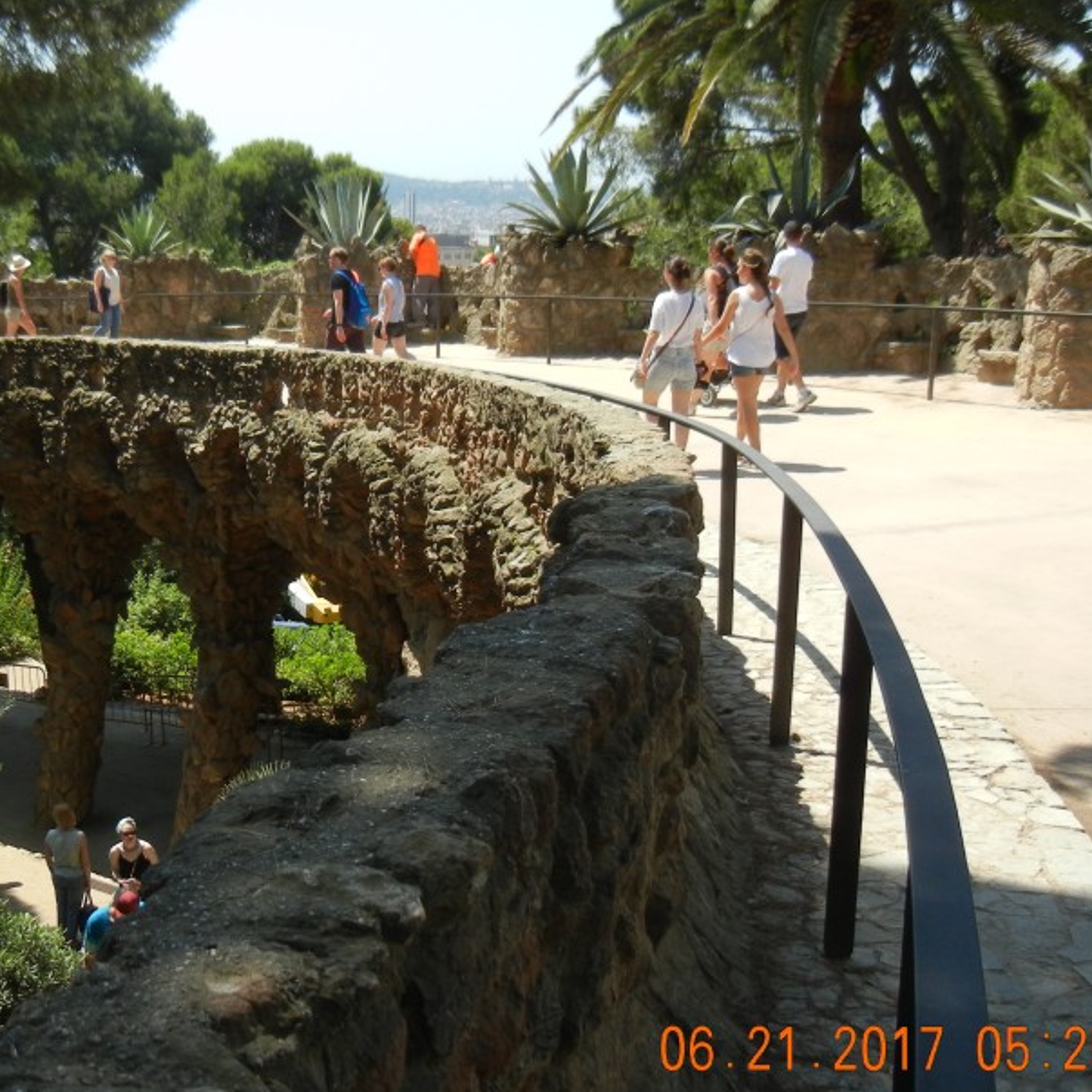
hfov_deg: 36.8
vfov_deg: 37.5
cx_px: 302
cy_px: 498
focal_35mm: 45
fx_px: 1606
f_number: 3.5
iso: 160
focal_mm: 5.4
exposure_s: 1/892
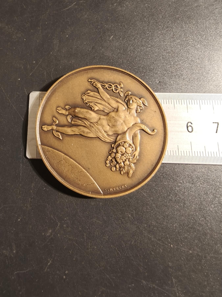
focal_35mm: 23
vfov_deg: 73.9
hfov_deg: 58.9
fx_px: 197
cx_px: 111
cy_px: 148
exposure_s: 1/50
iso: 160
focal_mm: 2.32
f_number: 2
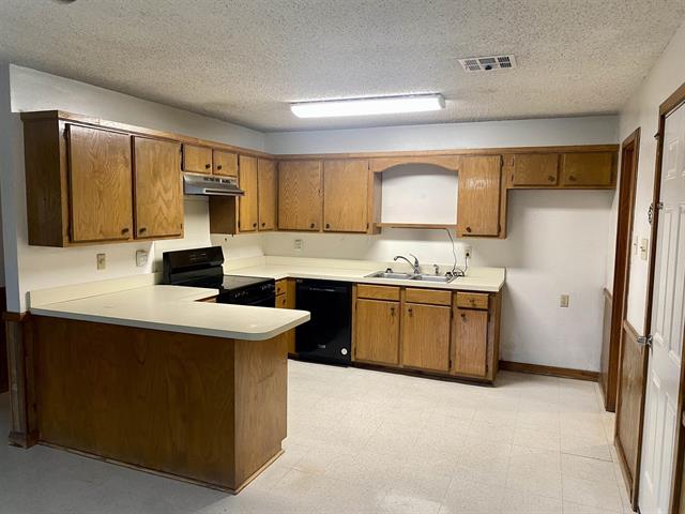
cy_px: 257
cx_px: 342
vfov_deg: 53.1
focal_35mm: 26
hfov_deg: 67.3
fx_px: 515
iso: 125
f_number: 1.8
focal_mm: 4.25
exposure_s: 1/60
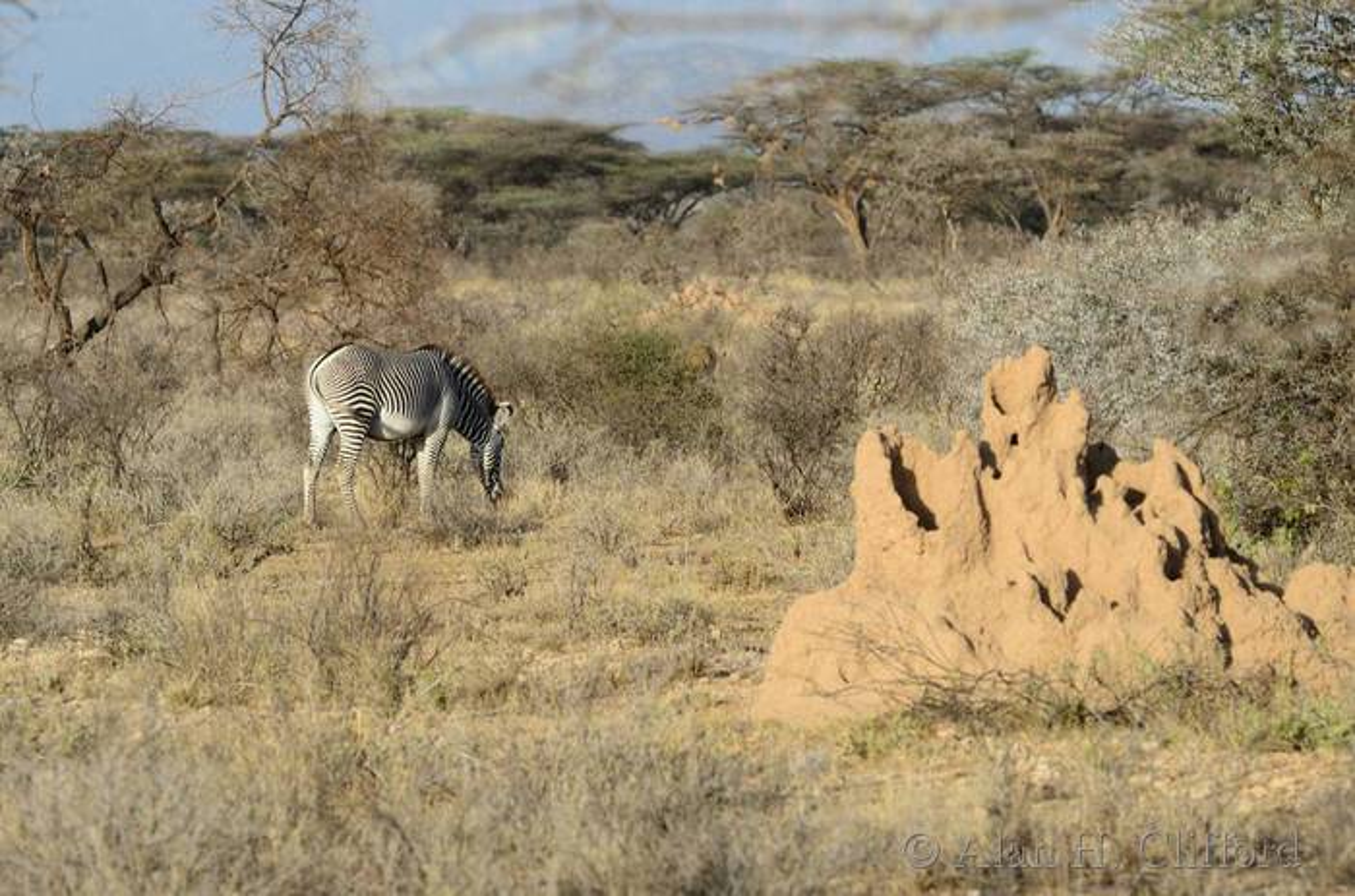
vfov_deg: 4.1
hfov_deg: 6.3
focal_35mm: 330
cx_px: 678
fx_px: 12390
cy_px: 448
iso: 200
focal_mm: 220
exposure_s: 1/500
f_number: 7.1
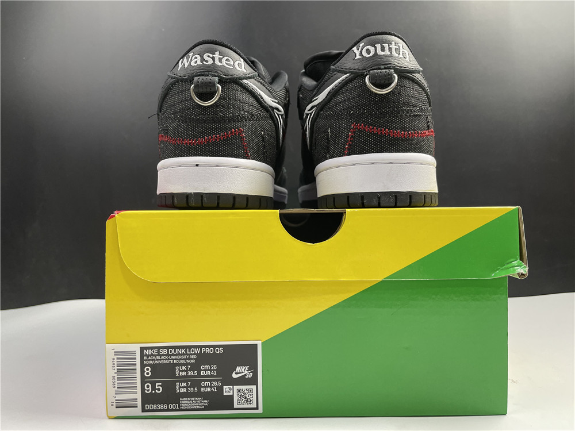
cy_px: 216
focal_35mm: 26
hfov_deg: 67.3
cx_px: 288
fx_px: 432
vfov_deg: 53.1
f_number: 1.6
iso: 125
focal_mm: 4.2
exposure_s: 1/100
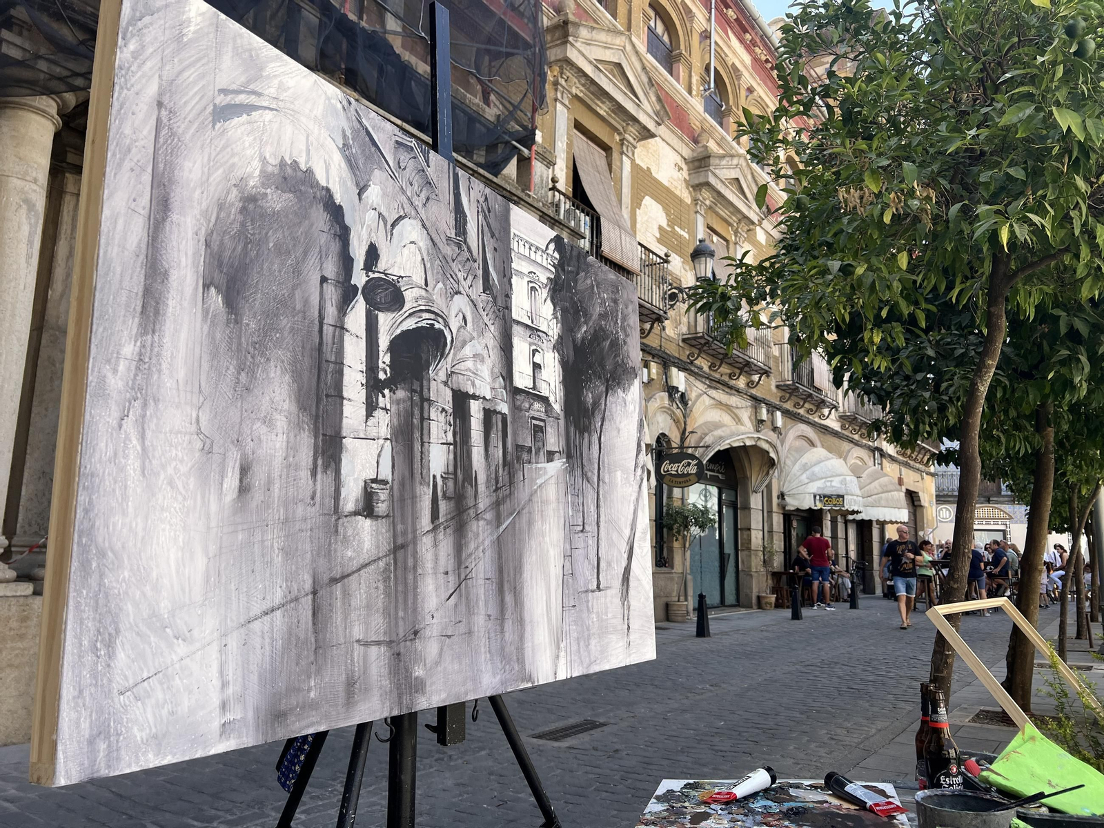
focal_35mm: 26
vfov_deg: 53.1
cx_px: 552
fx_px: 829
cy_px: 414
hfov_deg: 67.3
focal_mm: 5.7
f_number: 1.5
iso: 50
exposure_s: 1/1058
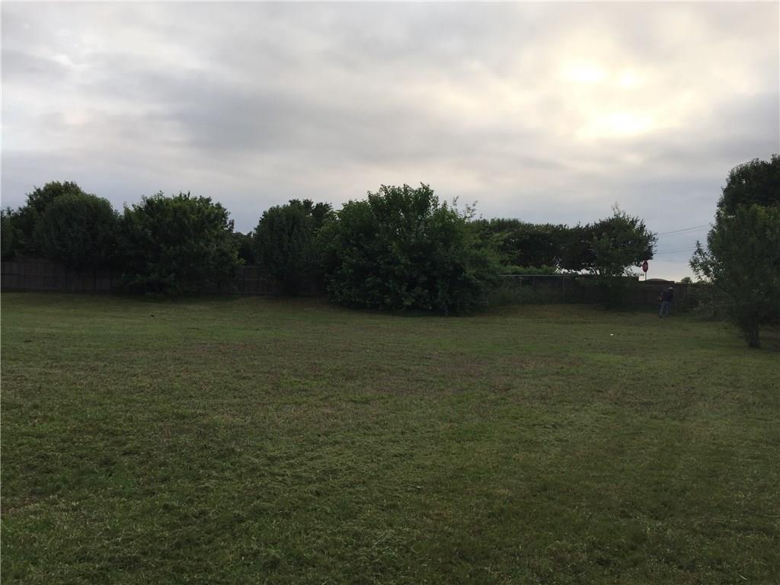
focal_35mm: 29
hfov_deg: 61.7
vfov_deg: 48.2
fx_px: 653
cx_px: 390
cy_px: 292
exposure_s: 1/388
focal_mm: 4.15
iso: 32
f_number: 2.2
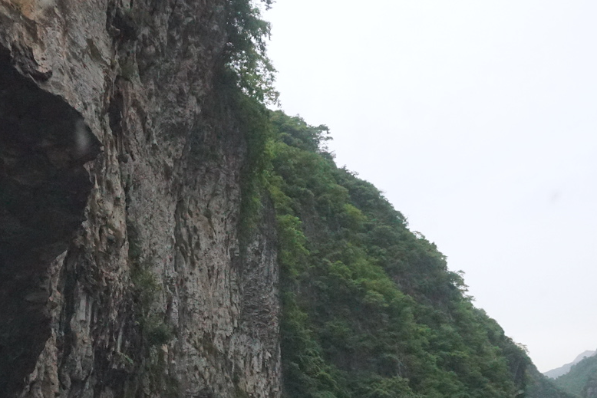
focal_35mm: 51
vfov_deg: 26.2
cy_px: 291
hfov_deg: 38.5
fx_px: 846
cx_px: 207
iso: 3200
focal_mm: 16
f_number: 3.5
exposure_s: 1/1250
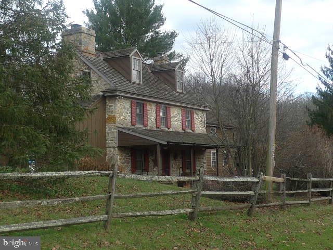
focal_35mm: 54
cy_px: 125
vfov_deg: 27.0
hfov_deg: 35.5
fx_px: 519
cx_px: 166
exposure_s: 1/320
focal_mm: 6.3
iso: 80
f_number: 2.8
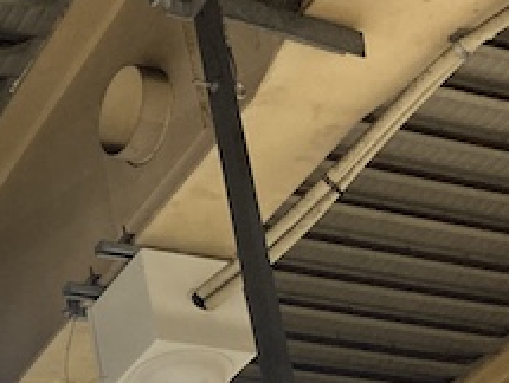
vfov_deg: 14.0
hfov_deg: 17.7
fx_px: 1532
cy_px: 400
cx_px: -156
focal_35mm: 104
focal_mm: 3.99
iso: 100
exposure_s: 1/60
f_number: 1.8
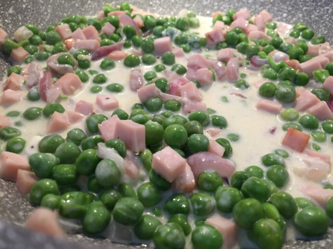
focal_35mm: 29
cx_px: 166
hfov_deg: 61.7
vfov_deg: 48.2
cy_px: 124
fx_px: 279
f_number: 2.2
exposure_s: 1/33
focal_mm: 4.15
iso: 100
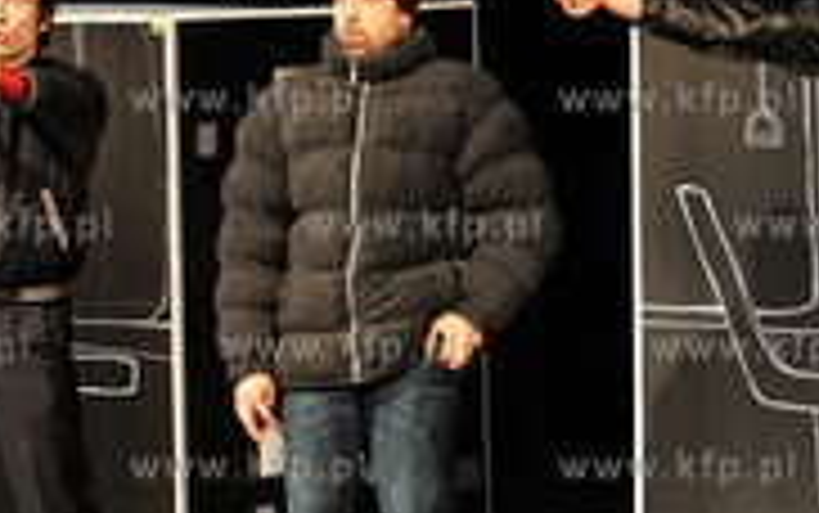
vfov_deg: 3.9
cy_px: 284
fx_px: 7482
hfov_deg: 6.3
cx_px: 580
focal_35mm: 335
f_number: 5
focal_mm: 100
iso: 640
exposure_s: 1/50
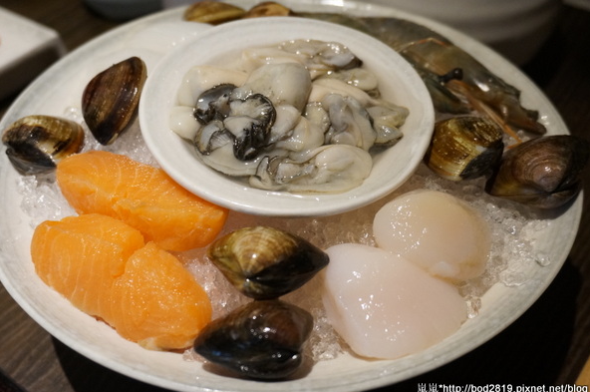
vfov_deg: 32.9
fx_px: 664
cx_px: 285
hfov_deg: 47.9
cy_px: 196
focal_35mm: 41
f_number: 4.5
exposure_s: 1/60
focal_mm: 25
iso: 1600
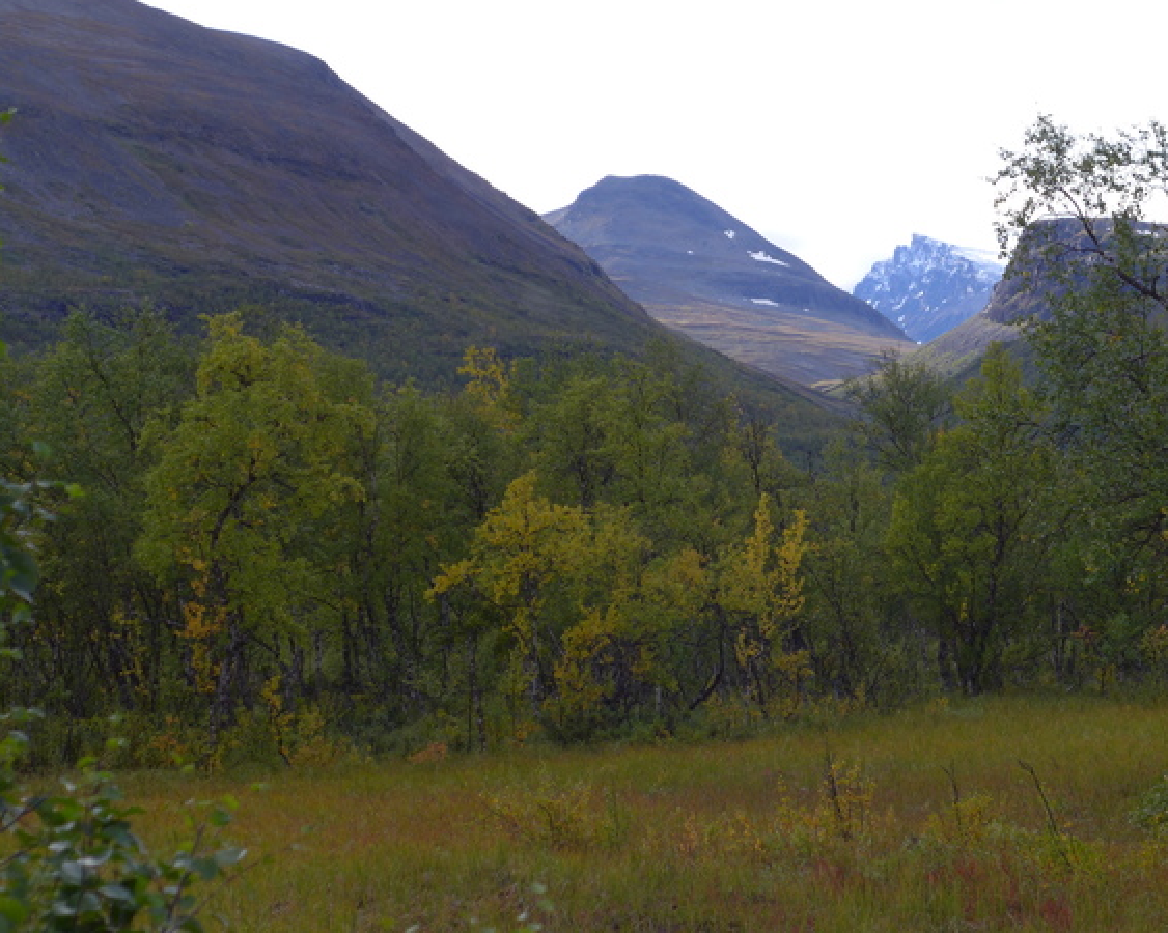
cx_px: 744
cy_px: 452
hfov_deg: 17.8
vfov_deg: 14.3
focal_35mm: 108
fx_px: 3732
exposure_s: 1/800
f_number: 2.8
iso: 80
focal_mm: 17.7
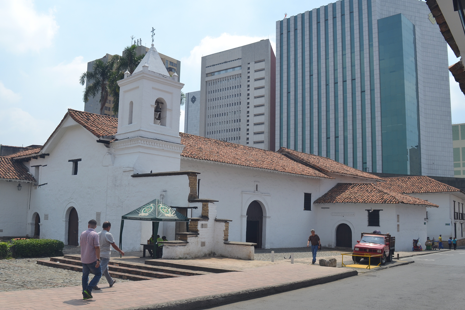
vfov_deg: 38.9
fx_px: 439
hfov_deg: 55.6
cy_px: 162
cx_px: 203
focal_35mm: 34
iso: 100
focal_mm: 20
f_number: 8
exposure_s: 1/250
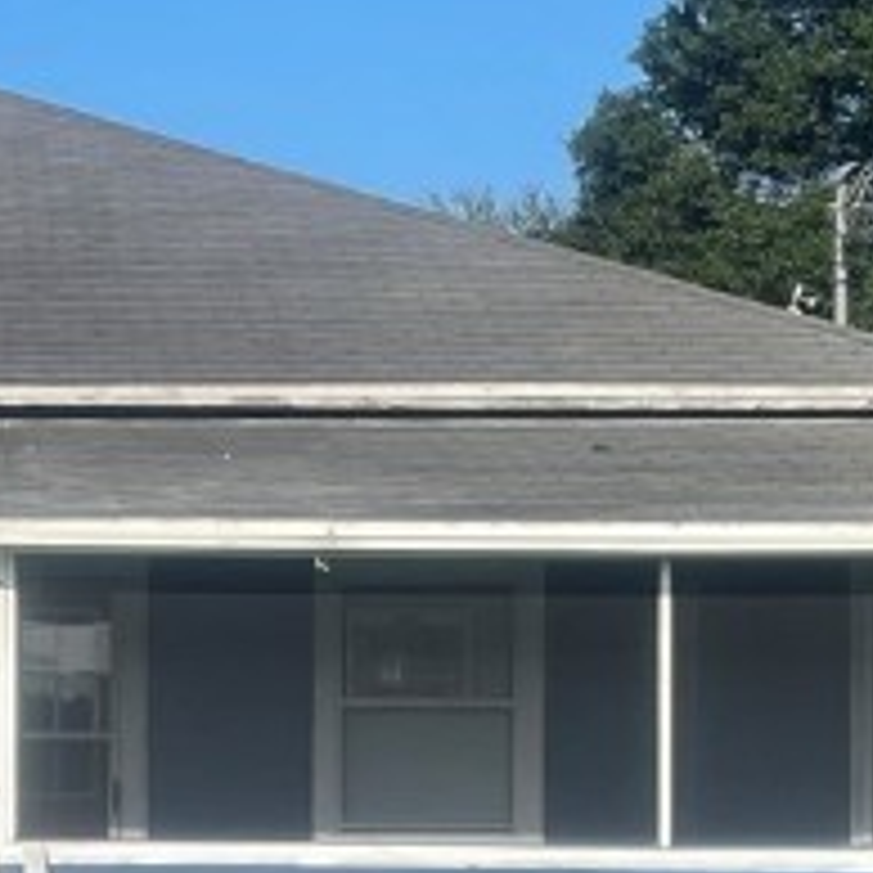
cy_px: 824
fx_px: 3452
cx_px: -194
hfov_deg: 14.0
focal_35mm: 121
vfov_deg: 14.2
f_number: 1.6
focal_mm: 4.2
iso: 32
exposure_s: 1/2618
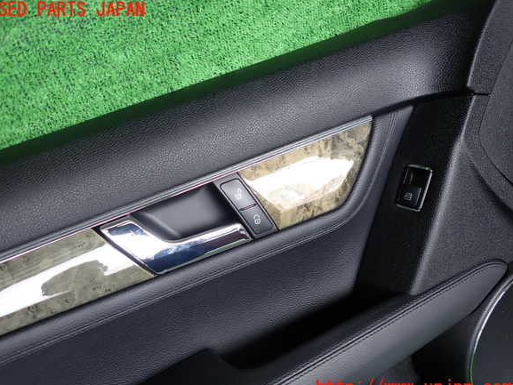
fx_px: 385
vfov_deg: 53.1
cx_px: 250
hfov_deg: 67.3
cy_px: 199
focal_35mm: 26
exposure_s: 1/60
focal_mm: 4.5
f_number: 2
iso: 100
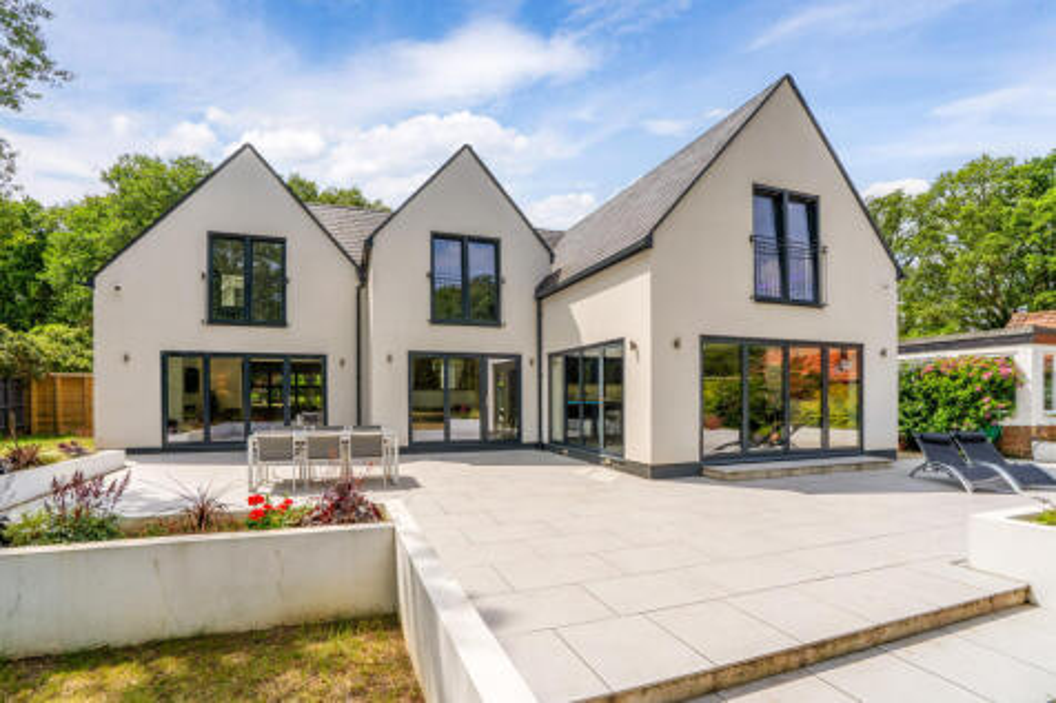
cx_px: 528
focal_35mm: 16
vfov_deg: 73.7
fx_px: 469
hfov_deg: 96.8
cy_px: 352
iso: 100
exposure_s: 1/250
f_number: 10
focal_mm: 16
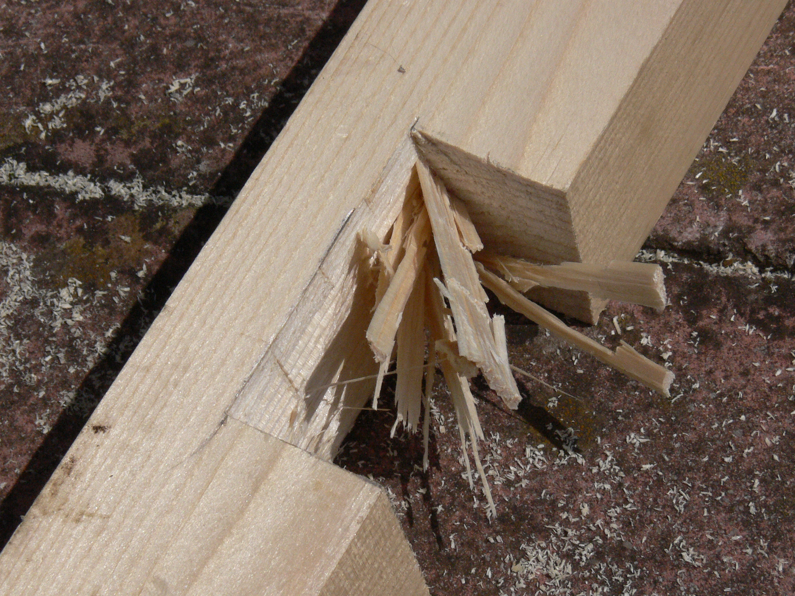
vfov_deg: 14.2
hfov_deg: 18.9
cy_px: 298
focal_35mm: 104
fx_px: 2388
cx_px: 398
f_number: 7.1
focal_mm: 17.3
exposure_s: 1/1600
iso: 200
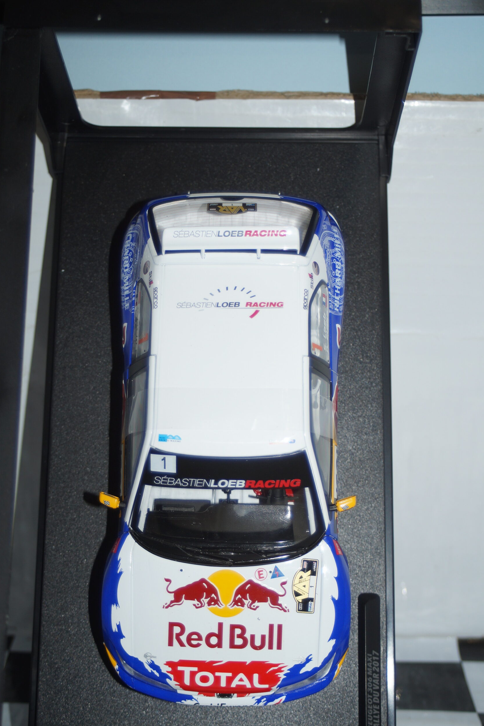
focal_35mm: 54
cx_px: 238
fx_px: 1079
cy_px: 365
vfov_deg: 37.2
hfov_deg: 25.3
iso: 125
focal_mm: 35
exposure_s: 1/125
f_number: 4
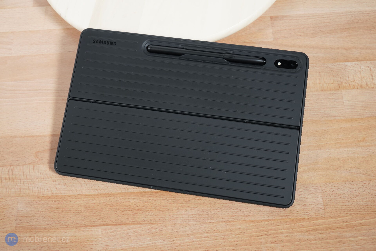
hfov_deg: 44.5
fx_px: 460
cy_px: 126
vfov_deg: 30.5
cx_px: 188
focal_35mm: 44
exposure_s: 1/160
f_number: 7.1
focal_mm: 44
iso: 2000
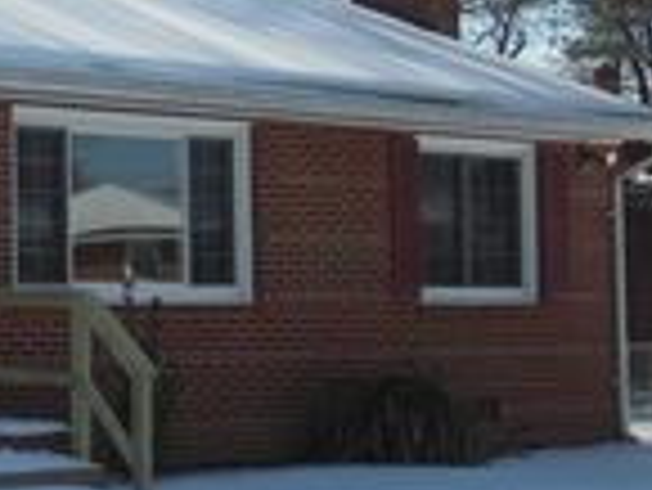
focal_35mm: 100
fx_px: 1885
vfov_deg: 14.8
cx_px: -369
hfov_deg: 17.4
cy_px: 191
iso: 125
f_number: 3.7
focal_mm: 5.2
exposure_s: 1/1250
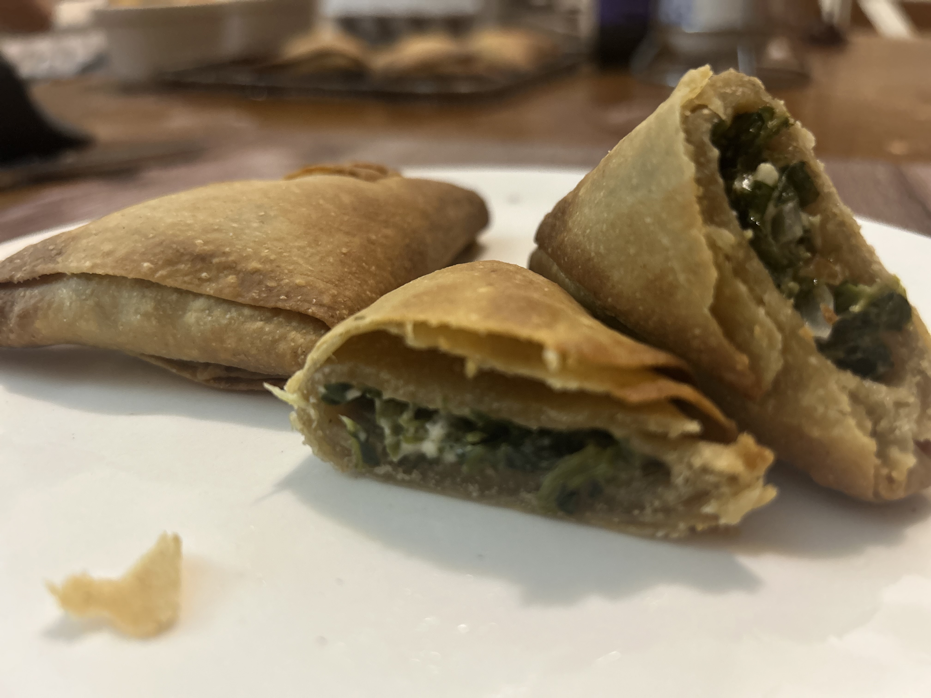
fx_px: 699
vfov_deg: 53.1
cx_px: 466
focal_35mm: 26
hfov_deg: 67.3
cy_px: 349
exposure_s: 1/40
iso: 400
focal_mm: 5.7
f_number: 1.5
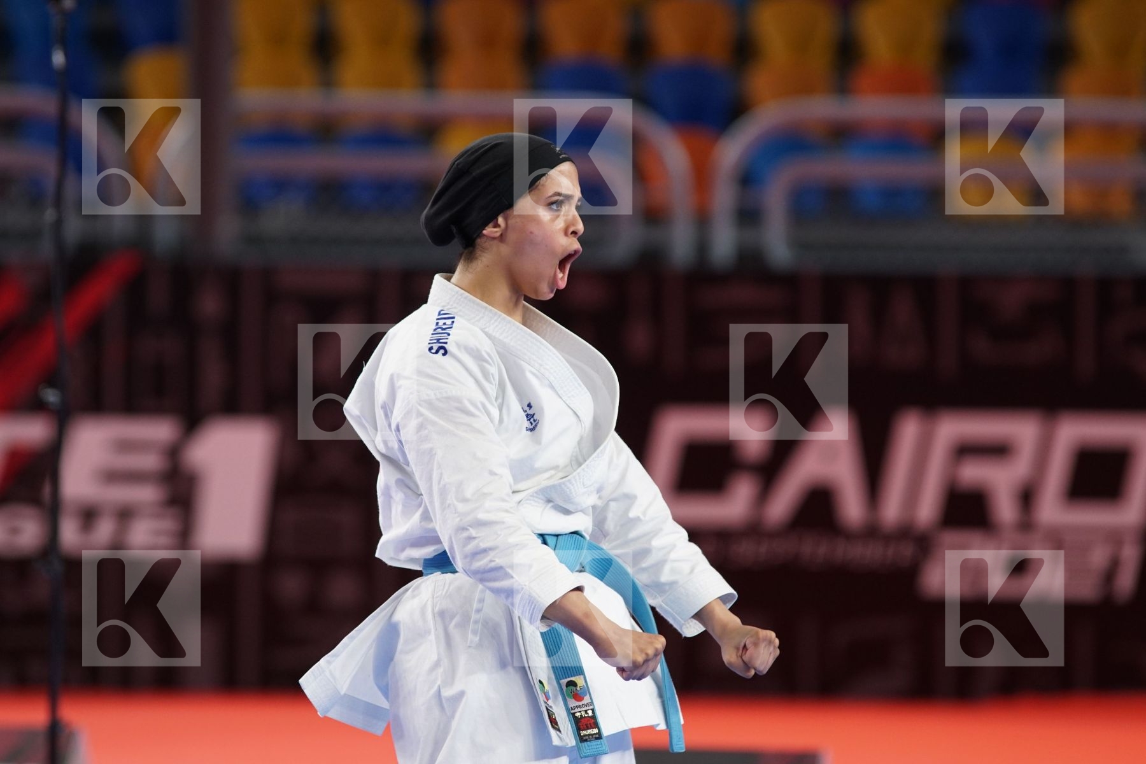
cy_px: 382
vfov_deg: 4.6
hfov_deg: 6.9
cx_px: 573
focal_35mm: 300
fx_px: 9549
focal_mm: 200
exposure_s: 1/250
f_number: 3.2
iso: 640
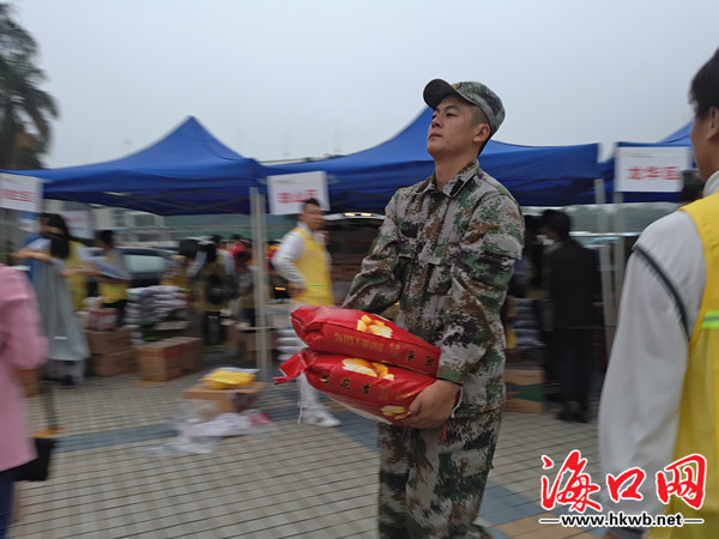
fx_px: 644
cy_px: 270
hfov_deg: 58.4
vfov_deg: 45.4
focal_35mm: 31
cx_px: 360
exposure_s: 1/50
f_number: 2.2
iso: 50
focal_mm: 4.73
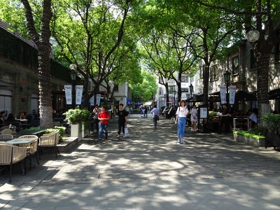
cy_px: 105
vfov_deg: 56.8
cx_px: 140
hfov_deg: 71.6
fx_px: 194
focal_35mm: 24
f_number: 3.5
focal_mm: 4.1
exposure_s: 1/80
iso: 80
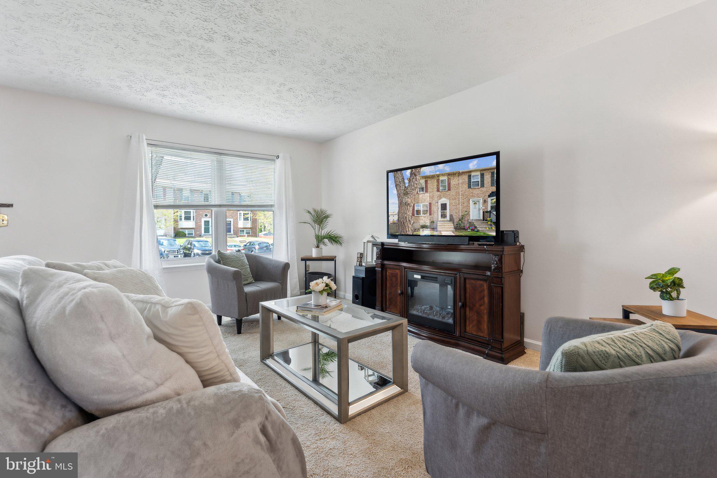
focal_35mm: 16
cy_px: 239
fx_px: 329
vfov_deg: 72.0
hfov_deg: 95.0
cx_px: 358
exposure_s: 1/8
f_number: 7.1
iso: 200
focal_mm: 16.5
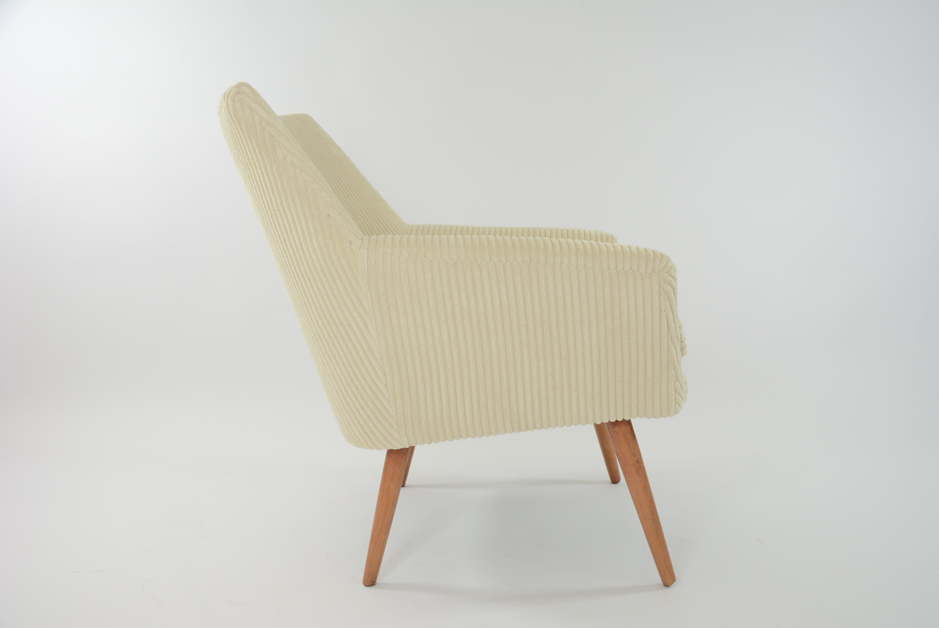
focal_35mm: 36
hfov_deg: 53.1
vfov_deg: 36.9
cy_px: 314
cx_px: 470
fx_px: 940
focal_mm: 24
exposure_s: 1/125
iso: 360
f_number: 5.6
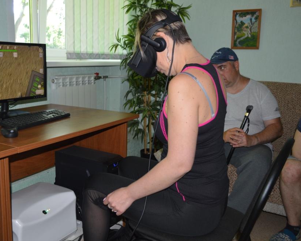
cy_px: 117
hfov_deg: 51.2
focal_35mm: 35
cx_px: 120
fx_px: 312
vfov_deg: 42.2
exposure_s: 1/60
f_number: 3.8
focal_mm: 20
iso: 500
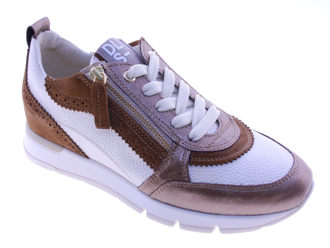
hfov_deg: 38.9
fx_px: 467
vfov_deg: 29.7
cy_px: 124
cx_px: 152
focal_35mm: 49
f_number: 13
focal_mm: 30
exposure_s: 1/30
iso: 800
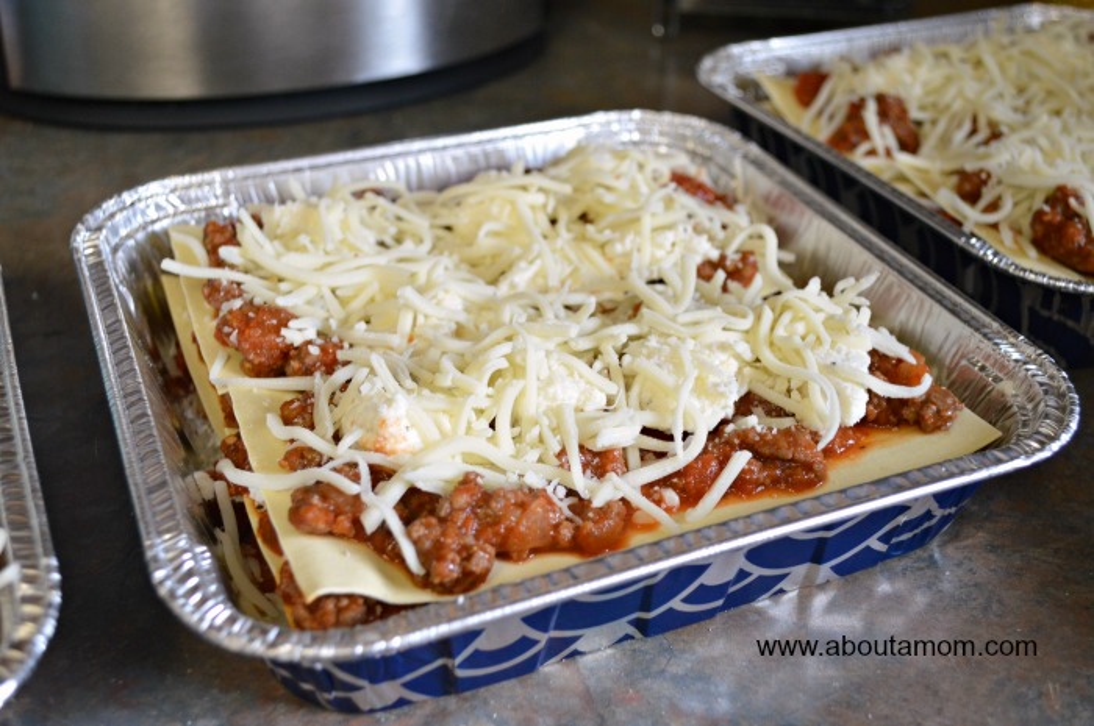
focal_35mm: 42
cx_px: 547
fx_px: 1275
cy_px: 363
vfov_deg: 31.8
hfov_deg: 46.4
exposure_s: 1/60
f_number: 4.5
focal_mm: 28
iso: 1000
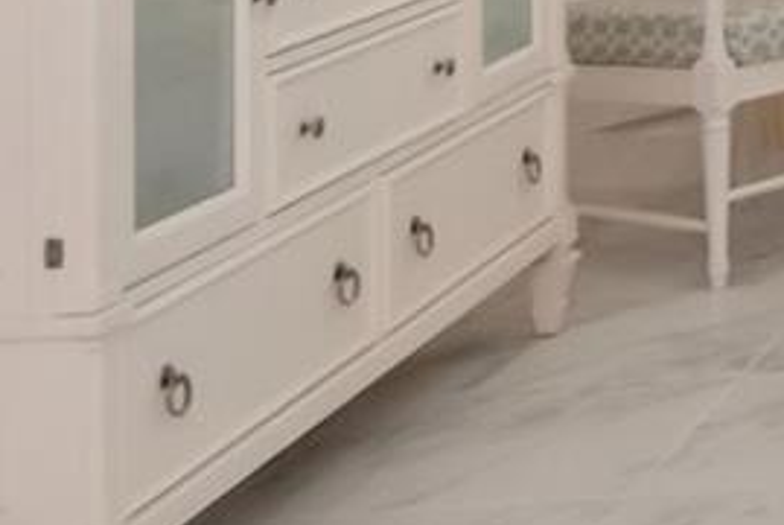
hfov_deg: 14.6
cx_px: 1816
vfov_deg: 13.2
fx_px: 2136
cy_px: -283
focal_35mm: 98
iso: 1000
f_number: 9
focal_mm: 11
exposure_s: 1/200
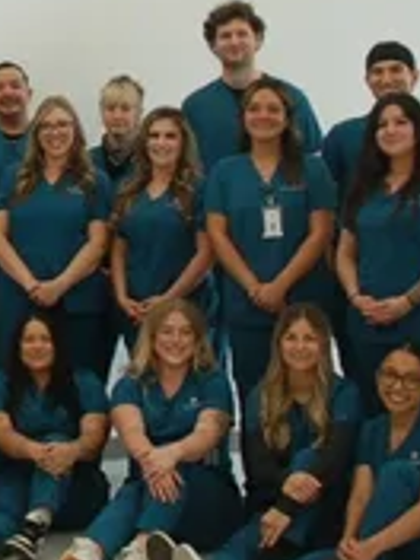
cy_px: 67
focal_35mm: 94
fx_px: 1521
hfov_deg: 14.0
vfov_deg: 20.5
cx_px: -328
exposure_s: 1/80
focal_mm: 18
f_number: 4.5
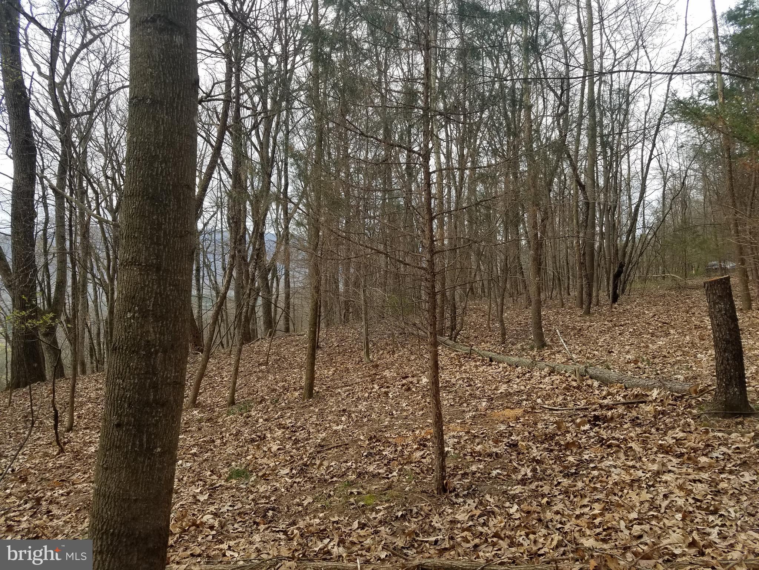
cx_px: 380
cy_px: 285
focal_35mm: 26
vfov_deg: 53.1
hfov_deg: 67.3
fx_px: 570
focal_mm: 4.2
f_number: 1.7
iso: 50
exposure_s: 1/411
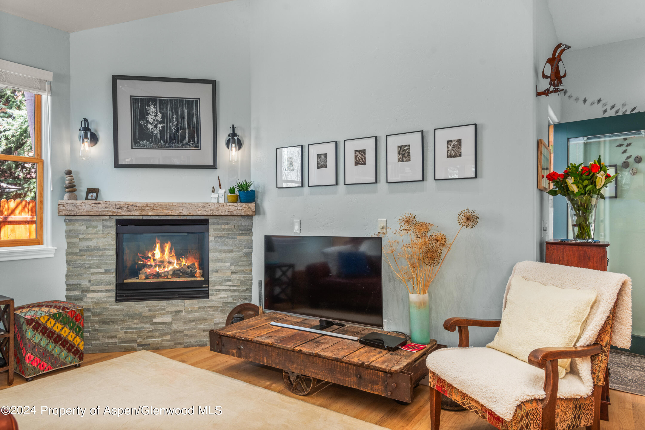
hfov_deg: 73.7
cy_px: 215
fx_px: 430
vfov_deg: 53.2
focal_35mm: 24
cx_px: 322
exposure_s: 1/3
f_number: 7.1
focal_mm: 24
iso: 400
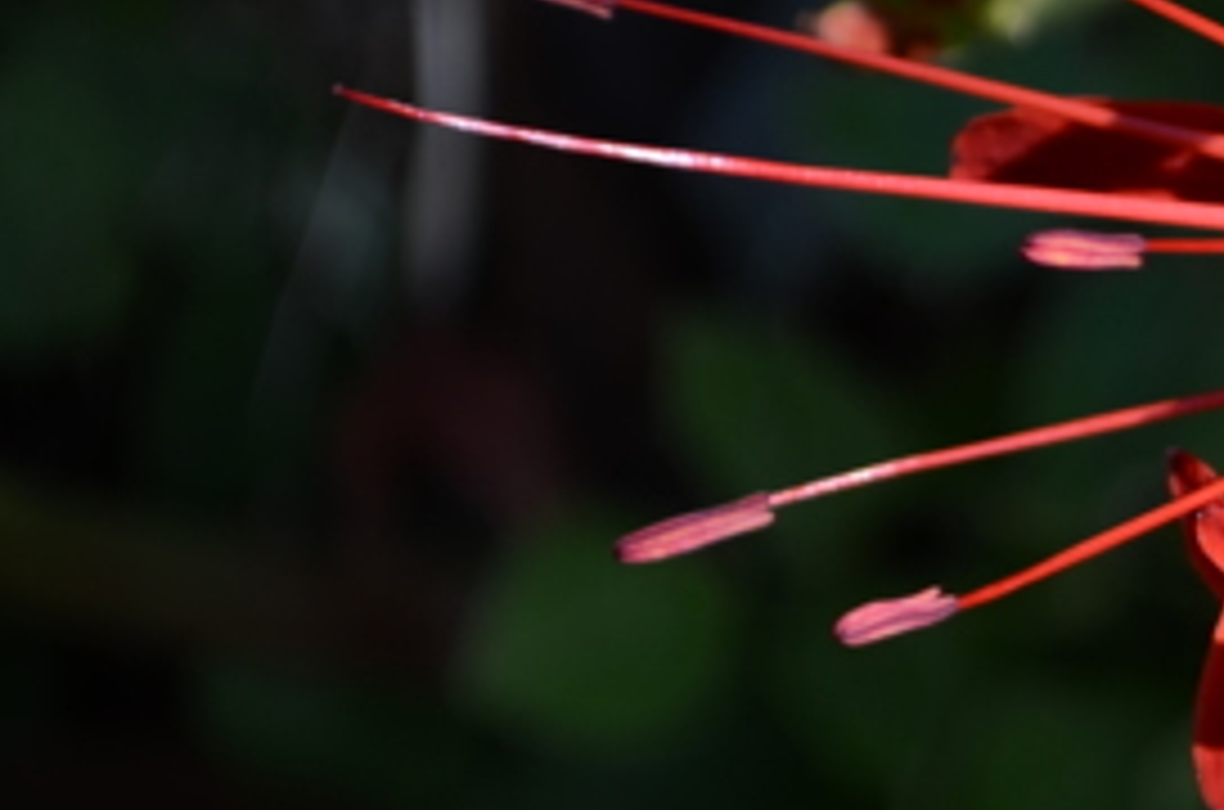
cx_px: 2156
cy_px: 288
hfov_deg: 6.5
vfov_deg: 4.4
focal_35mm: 311
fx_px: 10545
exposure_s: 1/125
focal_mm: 55
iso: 100
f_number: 5.6
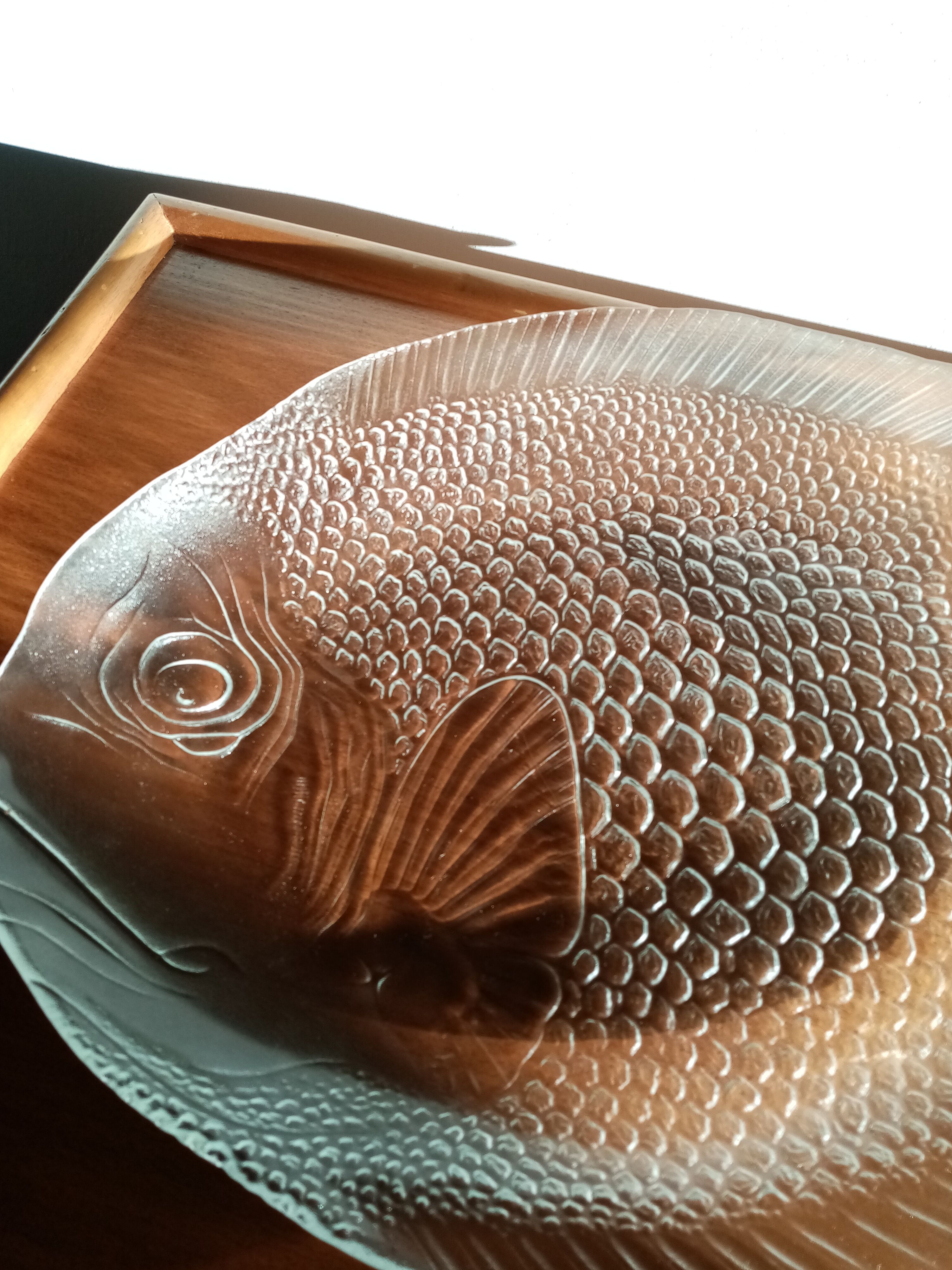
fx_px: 990
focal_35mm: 27
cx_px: 464
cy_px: 631
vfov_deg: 65.3
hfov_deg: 51.3
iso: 107
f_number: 1.8
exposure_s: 1/201
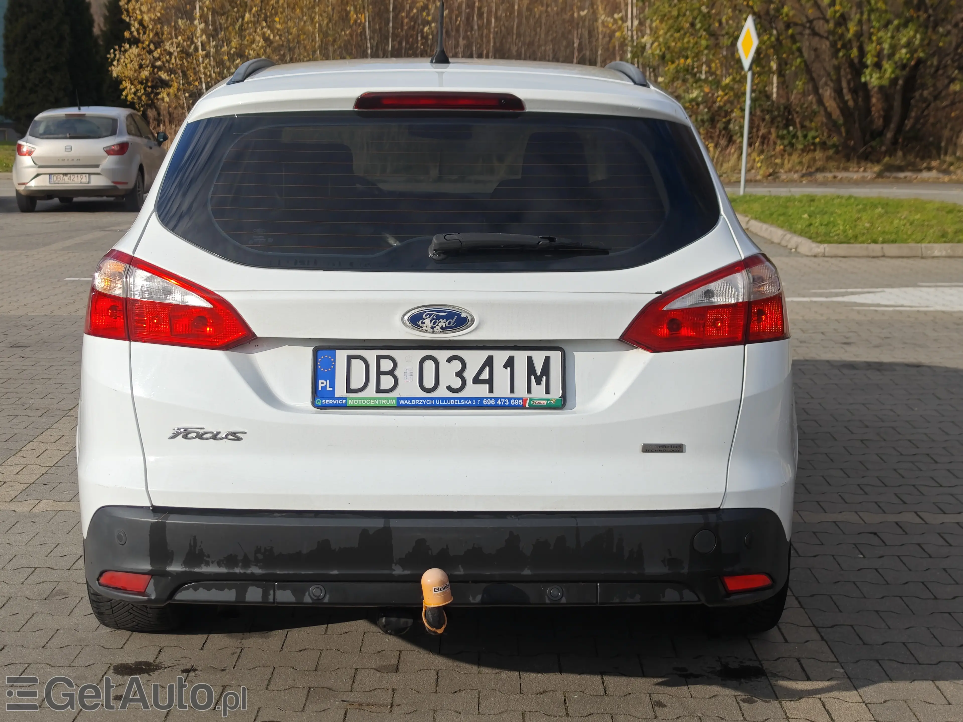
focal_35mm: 58
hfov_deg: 33.2
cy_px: 361
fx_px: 1614
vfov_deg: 25.2
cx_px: 482
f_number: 2
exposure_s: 1/2384
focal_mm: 8.72
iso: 50
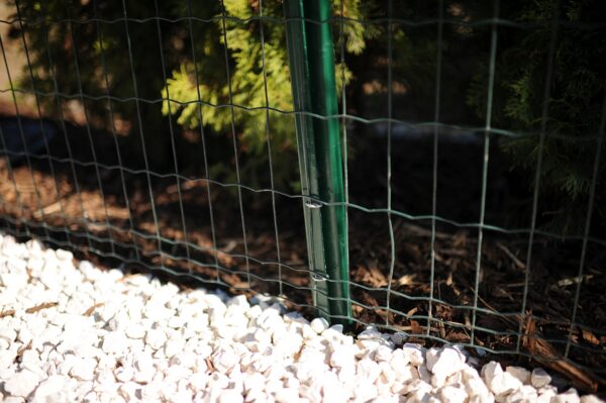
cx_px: 303
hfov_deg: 54.5
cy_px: 202
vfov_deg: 37.8
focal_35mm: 35
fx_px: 589
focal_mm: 35
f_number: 1.4
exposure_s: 1/6400
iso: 200
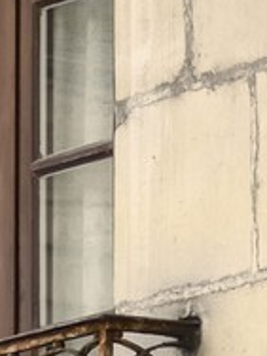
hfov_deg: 2.0
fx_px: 7559
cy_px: -663
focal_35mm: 735
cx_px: -275
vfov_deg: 2.7
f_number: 5.3
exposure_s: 1/160
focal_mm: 60
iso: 100
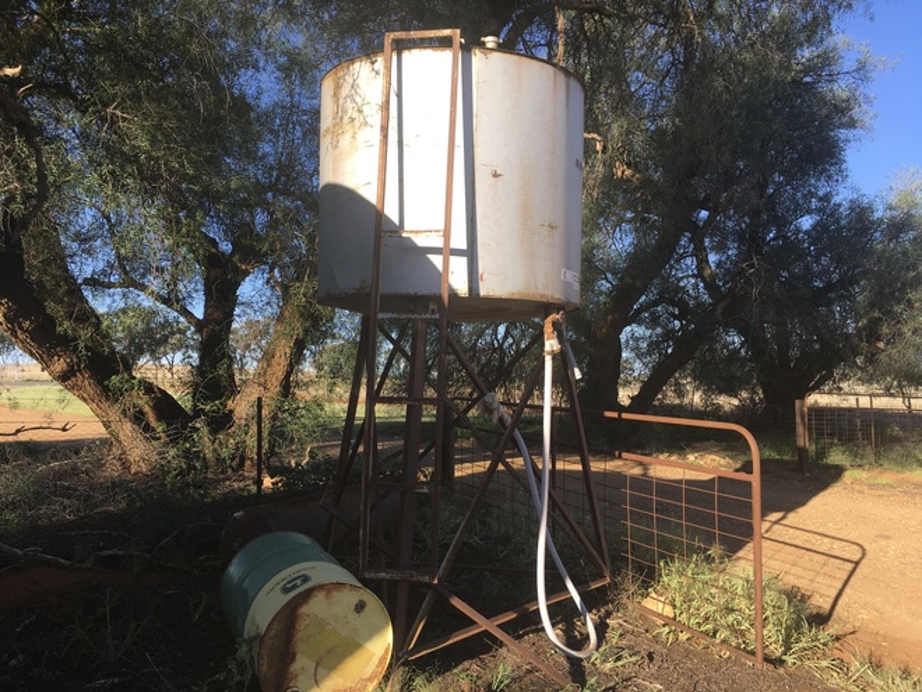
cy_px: 346
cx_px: 461
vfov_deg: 48.2
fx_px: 772
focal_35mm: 29
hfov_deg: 61.7
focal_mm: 4.15
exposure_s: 1/699
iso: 25
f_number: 2.2
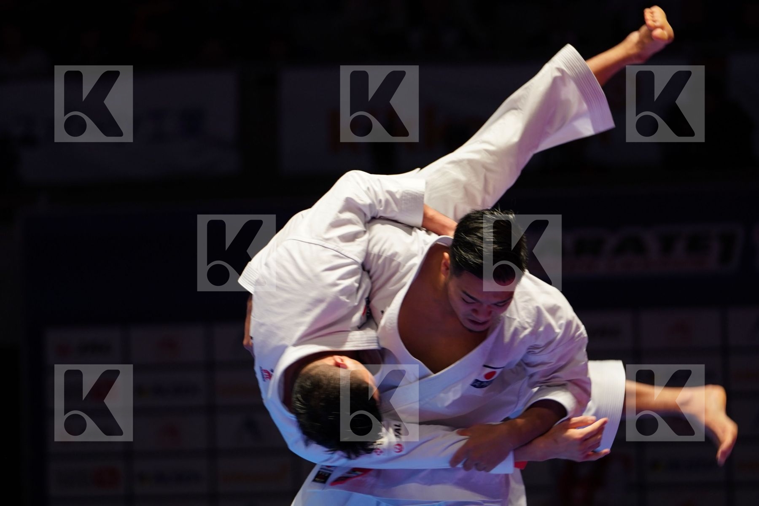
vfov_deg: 6.9
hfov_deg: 10.3
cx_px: 380
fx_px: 4195
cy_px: 253
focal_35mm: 199
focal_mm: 133
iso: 640
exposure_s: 1/500
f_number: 2.8
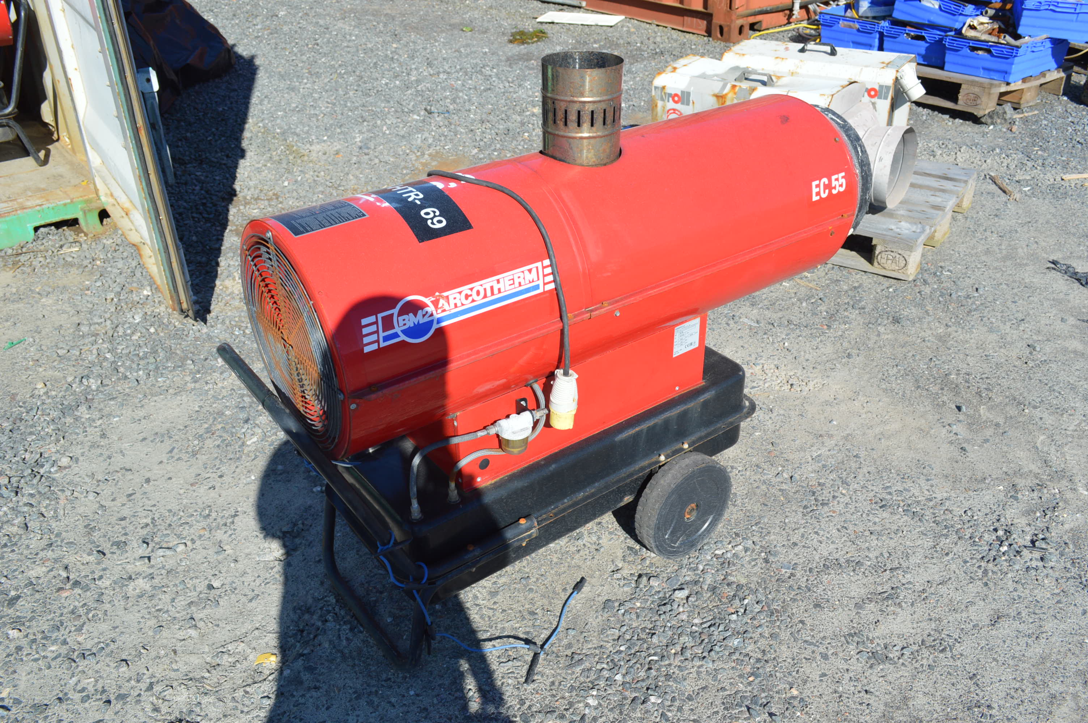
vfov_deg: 43.5
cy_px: 362
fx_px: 906
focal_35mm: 30
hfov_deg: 62.0
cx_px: 544
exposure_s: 1/250
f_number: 8
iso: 100
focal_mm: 20
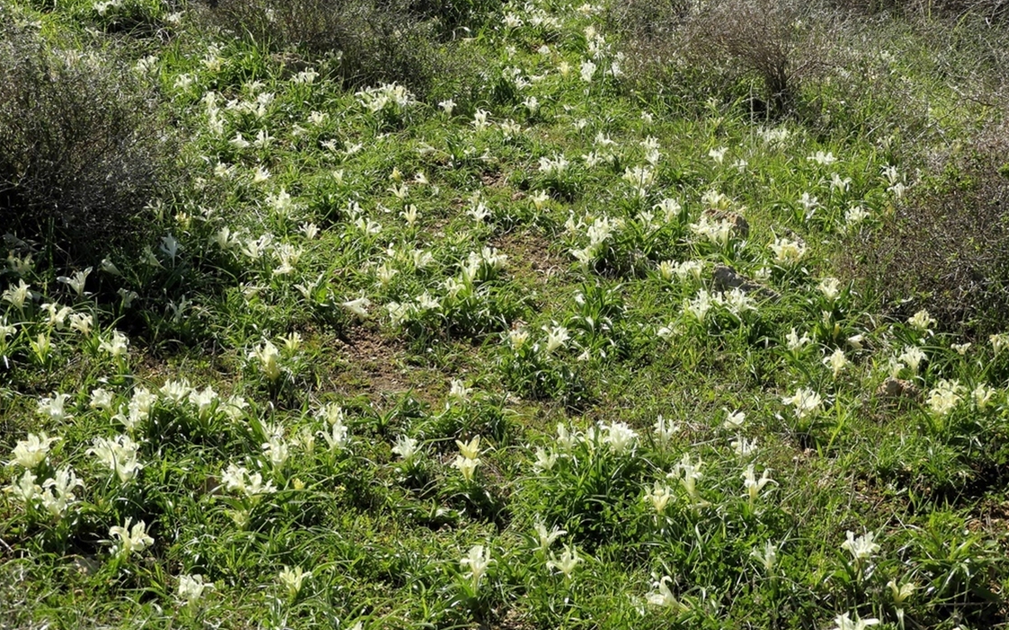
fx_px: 1925
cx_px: 503
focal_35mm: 70
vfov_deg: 18.6
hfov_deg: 29.4
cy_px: 295
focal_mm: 11.6
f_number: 4.2
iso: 100
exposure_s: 1/800
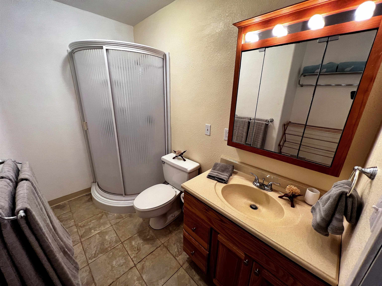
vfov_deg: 89.9
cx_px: 191
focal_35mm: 13
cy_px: 143
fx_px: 143
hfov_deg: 106.2
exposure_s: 1/120
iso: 200
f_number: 1.8
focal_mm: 1.57
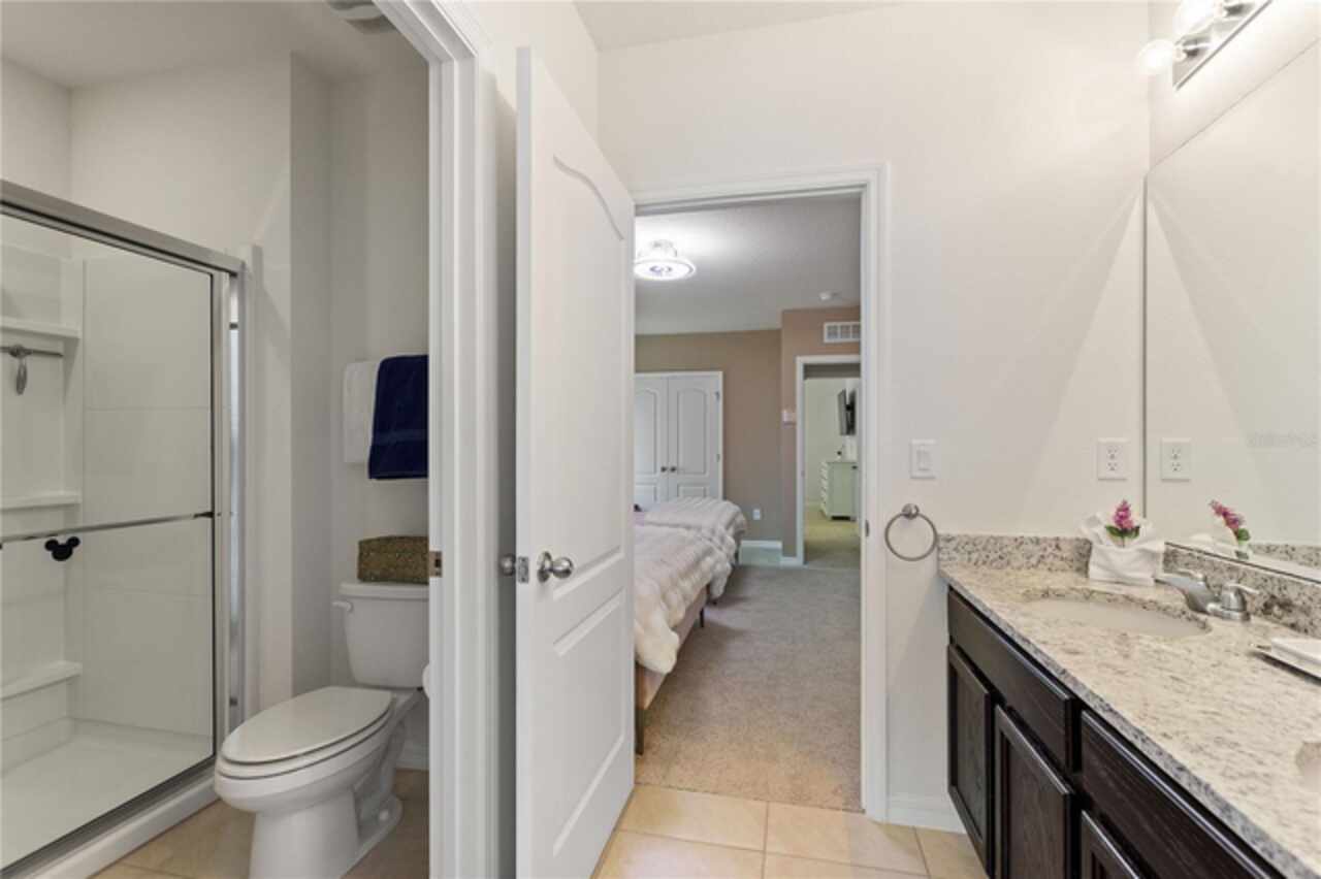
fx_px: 550
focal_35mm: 15
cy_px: 440
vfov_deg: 77.3
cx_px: 660
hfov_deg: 100.4
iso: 400
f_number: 4.5
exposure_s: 1/1.25
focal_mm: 10
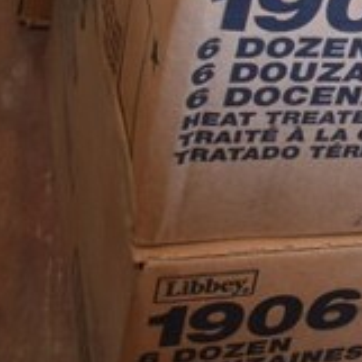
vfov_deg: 14.2
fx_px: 1427
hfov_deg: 13.0
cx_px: 659
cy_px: -22
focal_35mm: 121
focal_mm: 25
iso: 1400
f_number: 4
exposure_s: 1/125
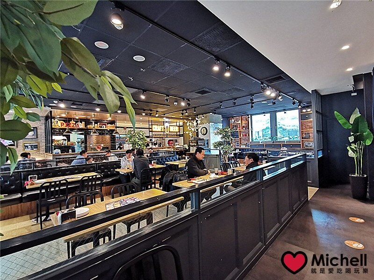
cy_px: 140
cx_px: 187
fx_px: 173
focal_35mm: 16
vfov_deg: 78.1
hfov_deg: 94.5
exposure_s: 1/40
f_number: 2.2
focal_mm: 2.35
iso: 800
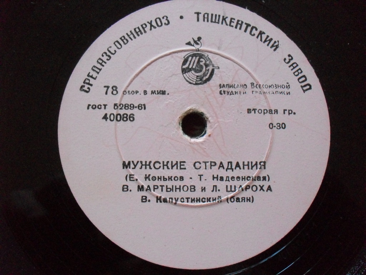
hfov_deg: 49.0
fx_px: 402
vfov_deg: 37.7
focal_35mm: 38
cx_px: 183
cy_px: 138
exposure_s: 1/30
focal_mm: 6.3
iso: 400
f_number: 2.8
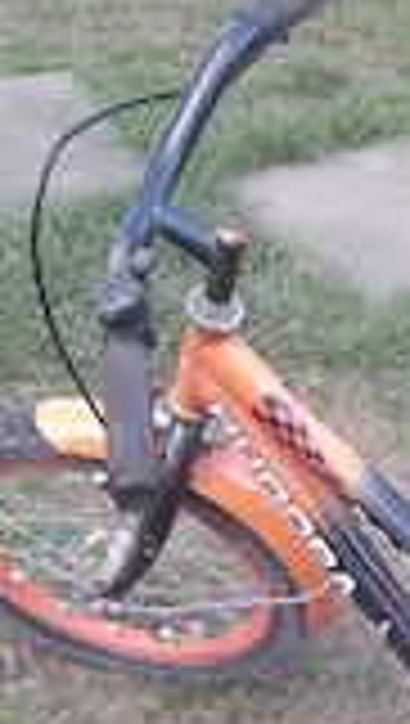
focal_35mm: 73
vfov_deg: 26.8
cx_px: 496
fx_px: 1406
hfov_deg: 15.9
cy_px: 782
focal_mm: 4
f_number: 1.8
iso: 64
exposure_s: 1/50
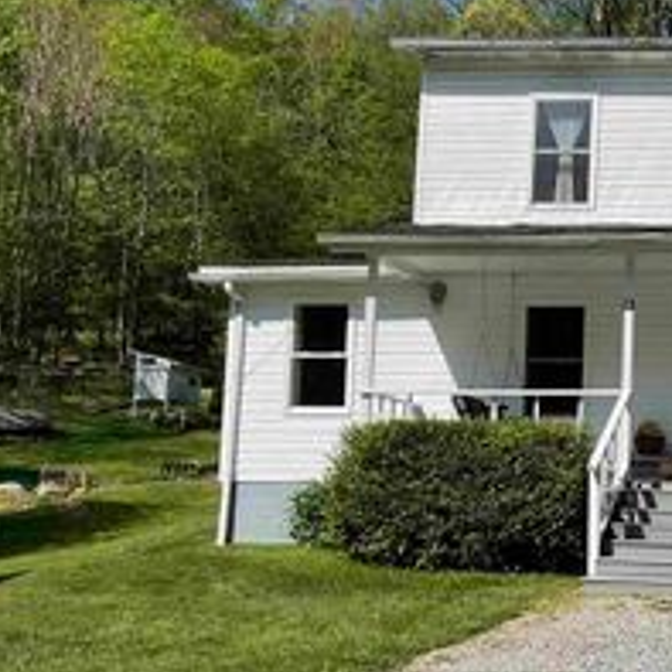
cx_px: 672
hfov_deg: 25.2
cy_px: 333
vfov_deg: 26.5
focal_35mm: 65
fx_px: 1428
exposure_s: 1/2227
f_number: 1.8
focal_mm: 3
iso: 16
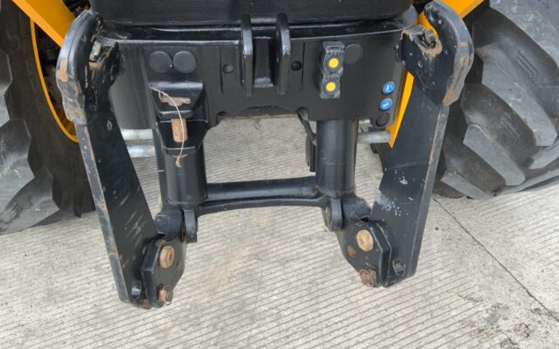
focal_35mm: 31
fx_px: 472
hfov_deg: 61.2
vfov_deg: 40.5
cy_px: 153
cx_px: 278
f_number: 1.8
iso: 16
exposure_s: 1/254
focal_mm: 3
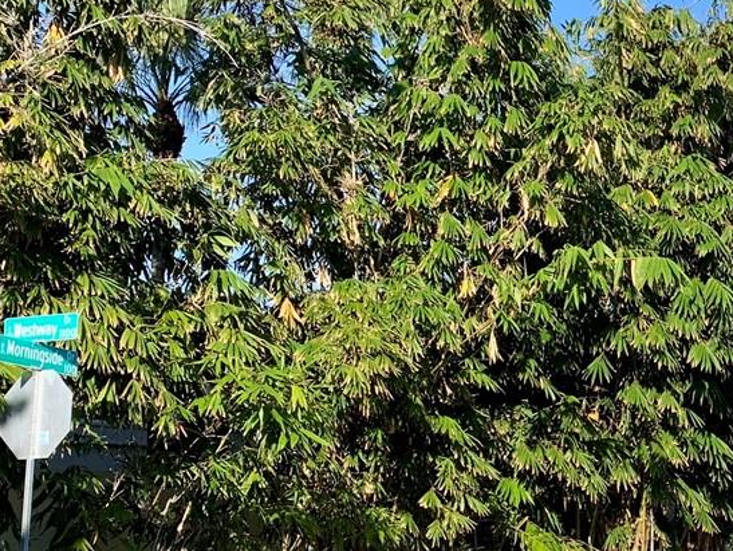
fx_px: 1610
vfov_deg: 19.4
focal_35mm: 76
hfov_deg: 23.8
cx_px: 835
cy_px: 328
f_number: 1.8
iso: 25
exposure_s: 1/1992
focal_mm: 4.25
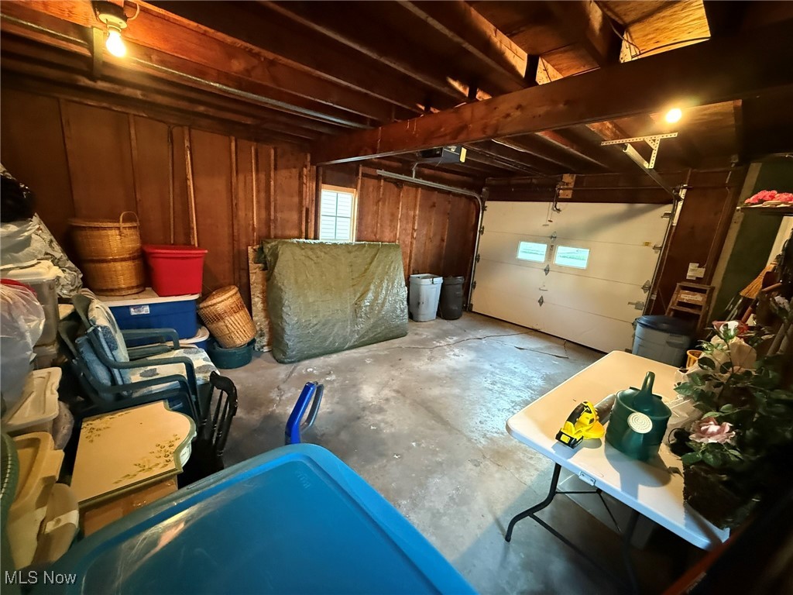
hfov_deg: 102.1
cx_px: 396
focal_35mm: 14
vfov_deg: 85.7
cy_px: 298
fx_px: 321
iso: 1000
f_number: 2.2
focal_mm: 2.22
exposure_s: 1/40
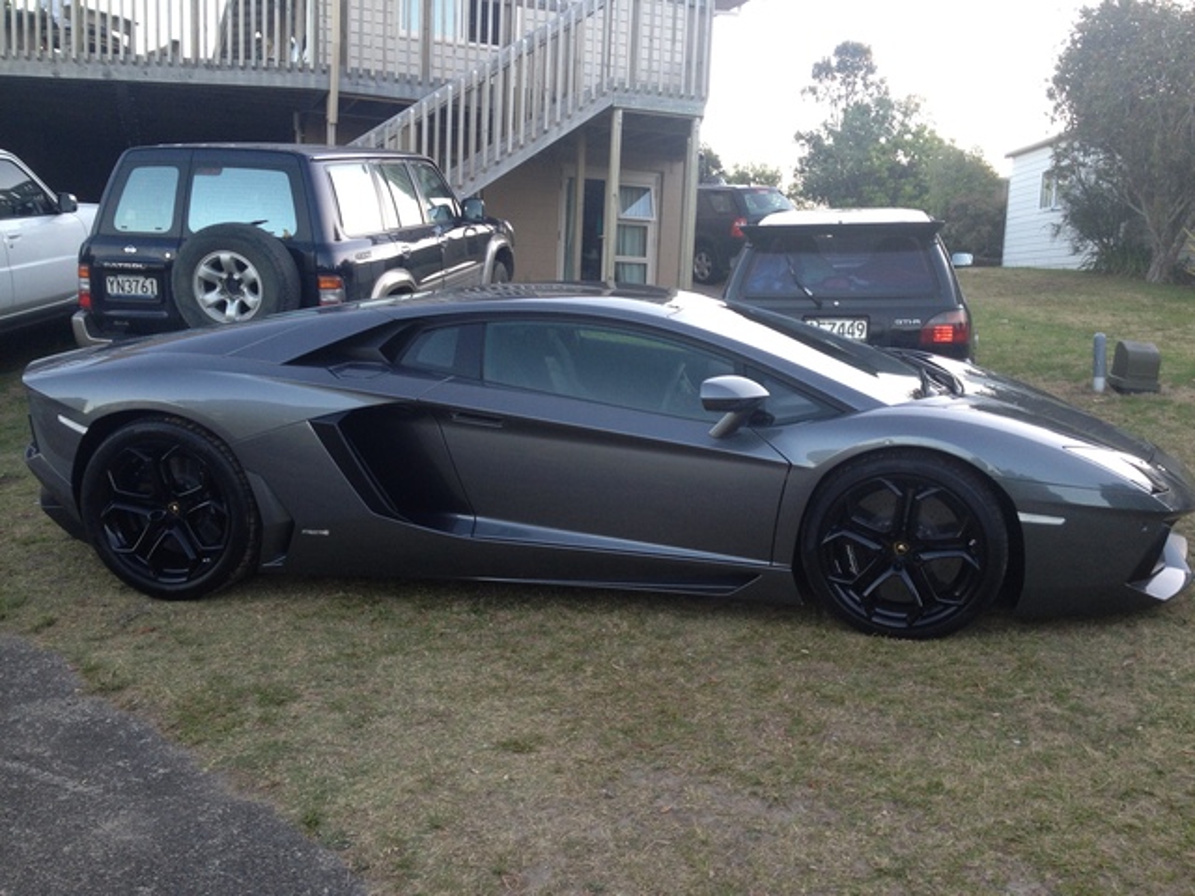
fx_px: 1208
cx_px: 598
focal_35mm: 35
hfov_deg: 52.6
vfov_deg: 40.7
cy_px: 448
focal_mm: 4.28
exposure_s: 1/60
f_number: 2.4
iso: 64
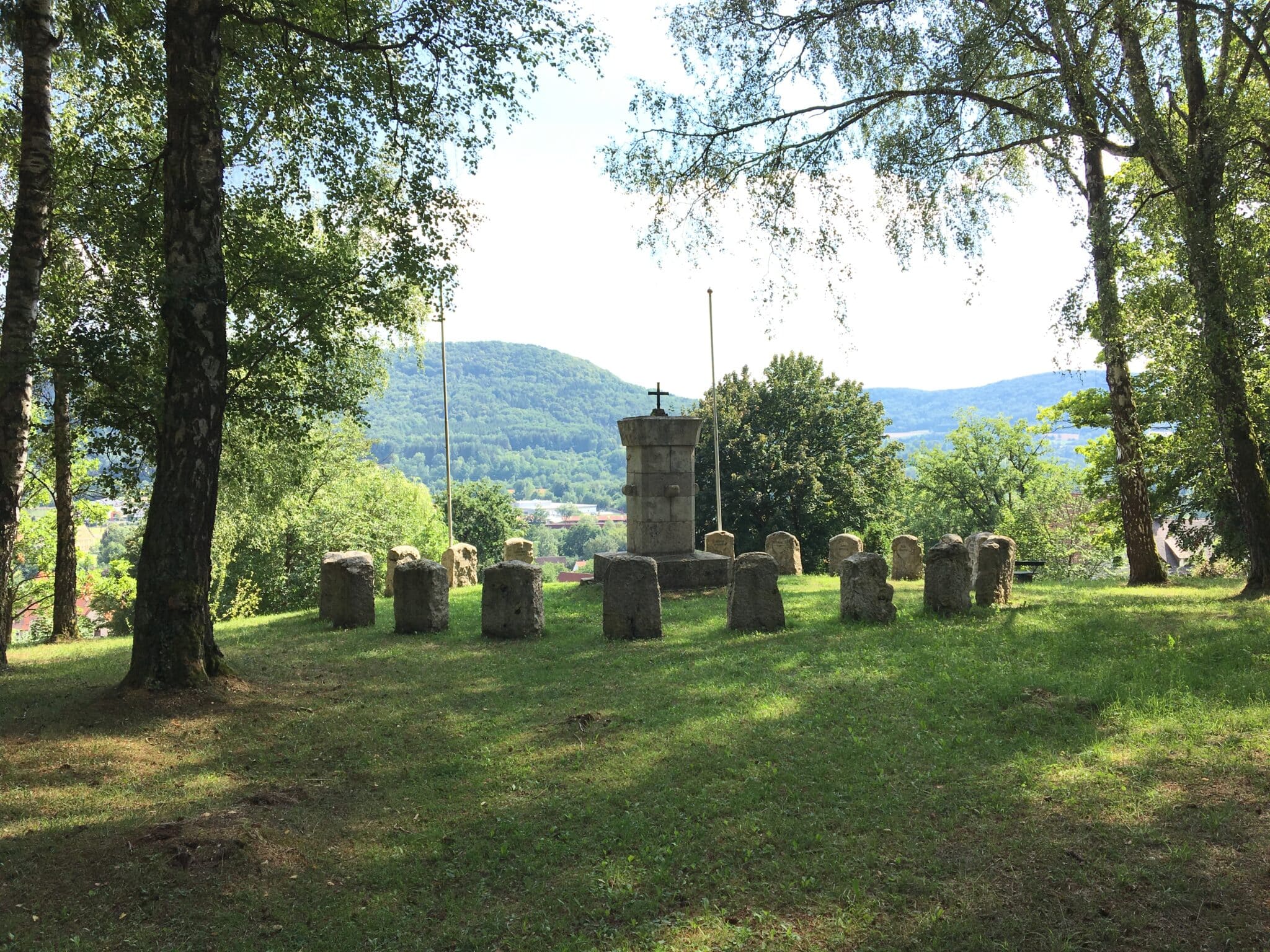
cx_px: 635
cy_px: 476
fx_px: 1064
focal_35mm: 29
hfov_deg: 61.7
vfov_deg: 48.2
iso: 25
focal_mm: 4.15
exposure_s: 1/769
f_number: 2.2
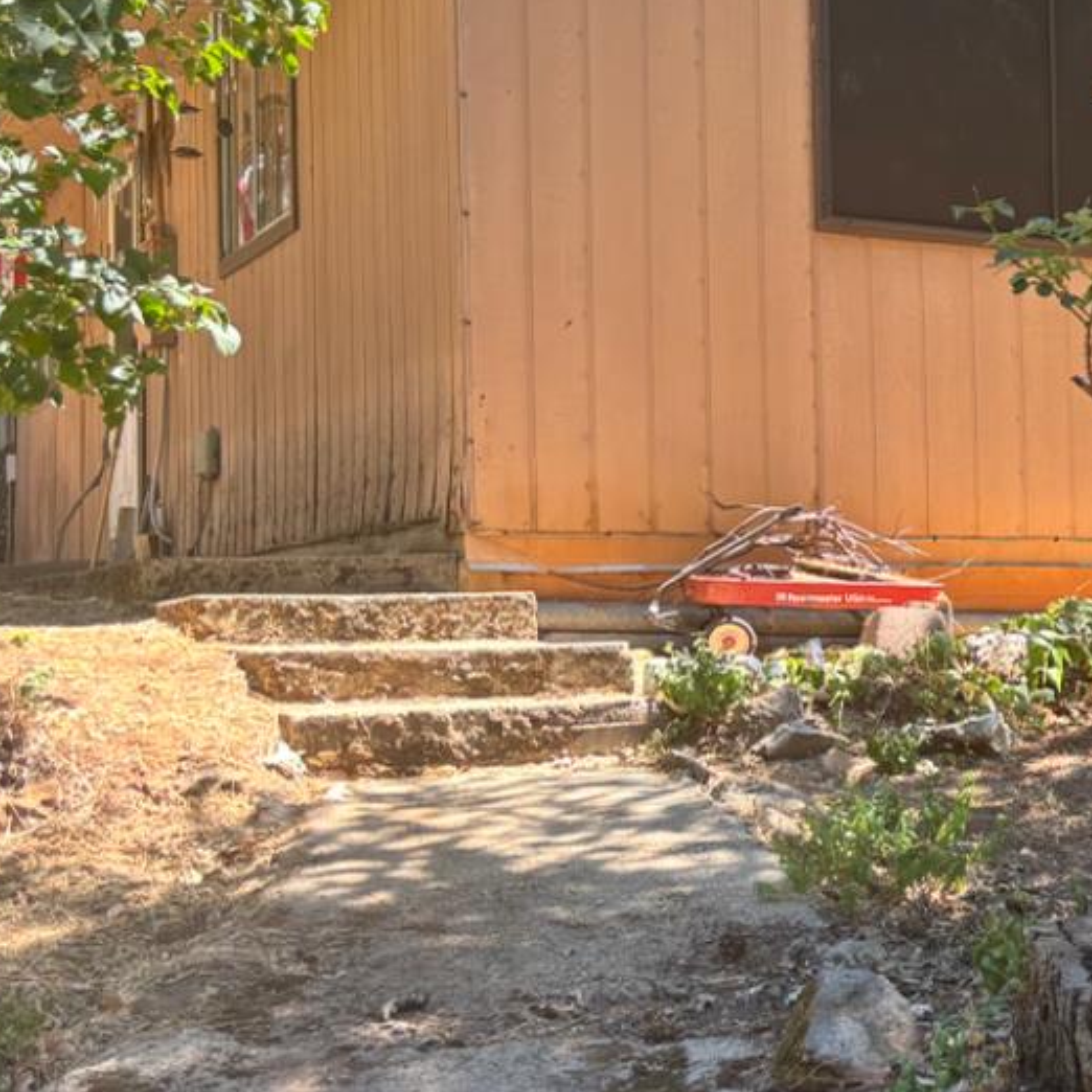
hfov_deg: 22.4
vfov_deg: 26.1
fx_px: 2356
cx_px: 1538
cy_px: 631
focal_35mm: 66
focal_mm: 5.96
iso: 50
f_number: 1.6
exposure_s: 1/312
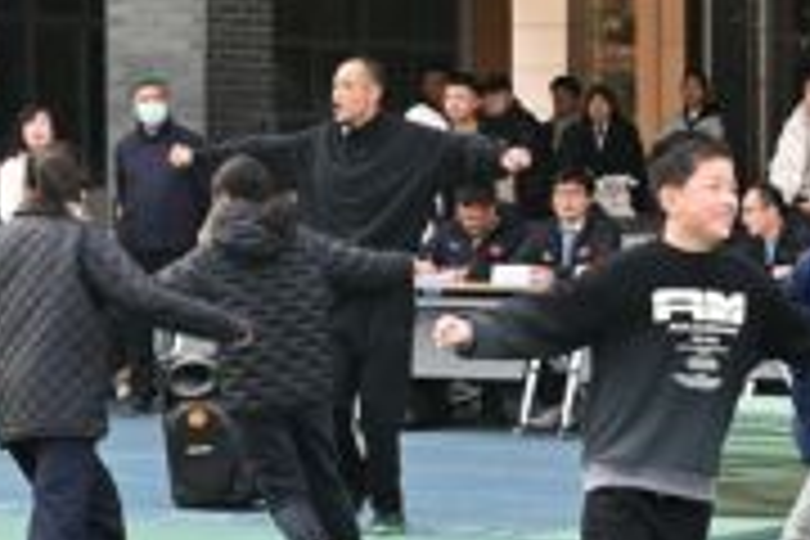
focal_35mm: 189
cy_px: 270
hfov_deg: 10.8
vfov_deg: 7.3
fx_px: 4252
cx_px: 720
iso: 360
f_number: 5.6
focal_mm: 55
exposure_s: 1/250
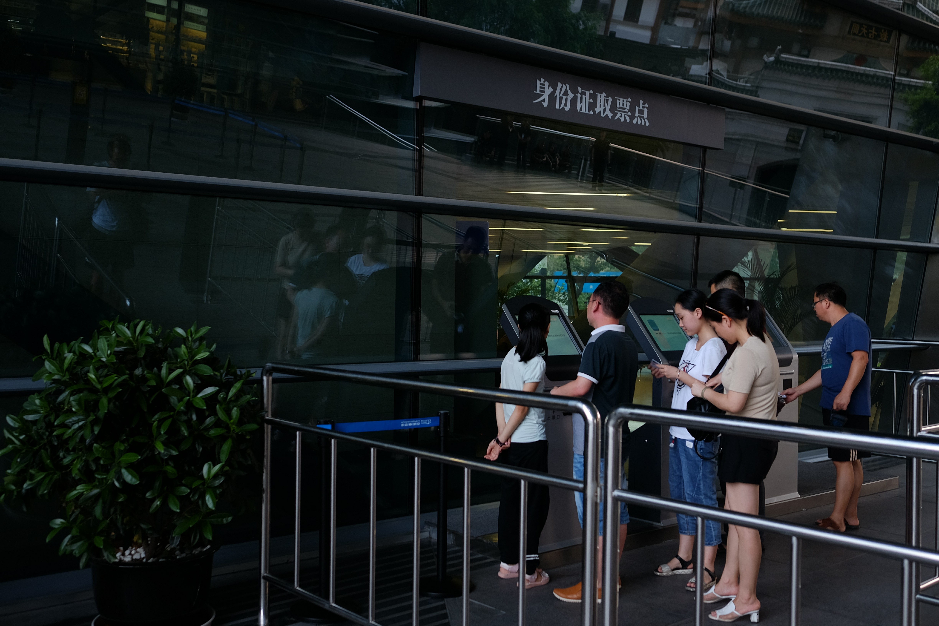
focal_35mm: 35
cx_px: 470
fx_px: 913
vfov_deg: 37.9
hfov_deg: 54.4
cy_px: 313
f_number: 2.8
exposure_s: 1/30
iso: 320
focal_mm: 23
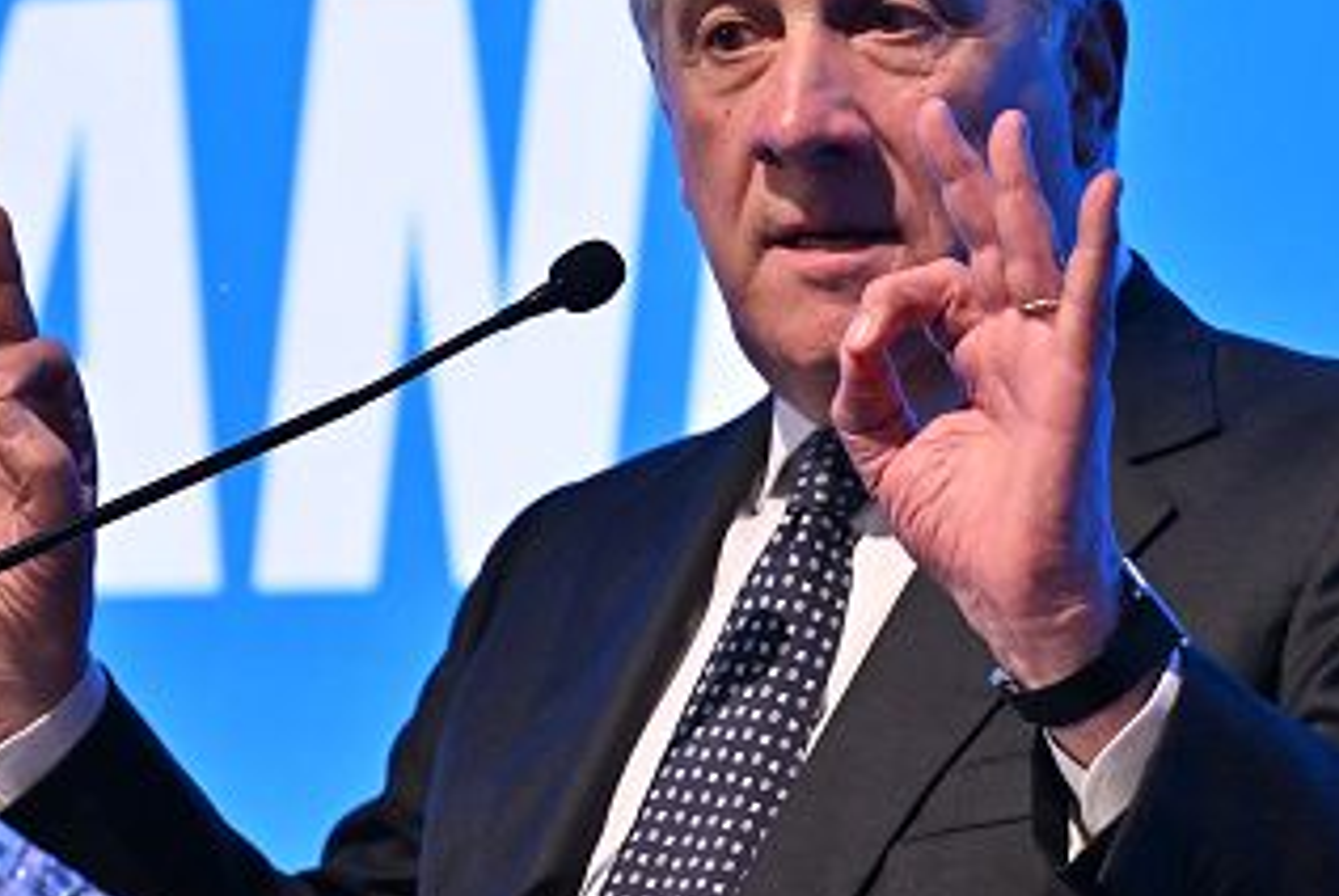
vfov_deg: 4.7
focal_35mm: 290
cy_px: 357
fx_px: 10796
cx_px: 779
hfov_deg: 7.1
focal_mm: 120
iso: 2500
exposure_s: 1/320
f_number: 4
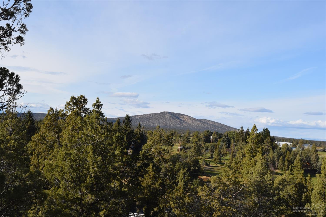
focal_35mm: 52
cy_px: 108
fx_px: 475
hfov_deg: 37.9
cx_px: 163
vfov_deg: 25.8
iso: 100
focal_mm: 35
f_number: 10
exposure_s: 1/200
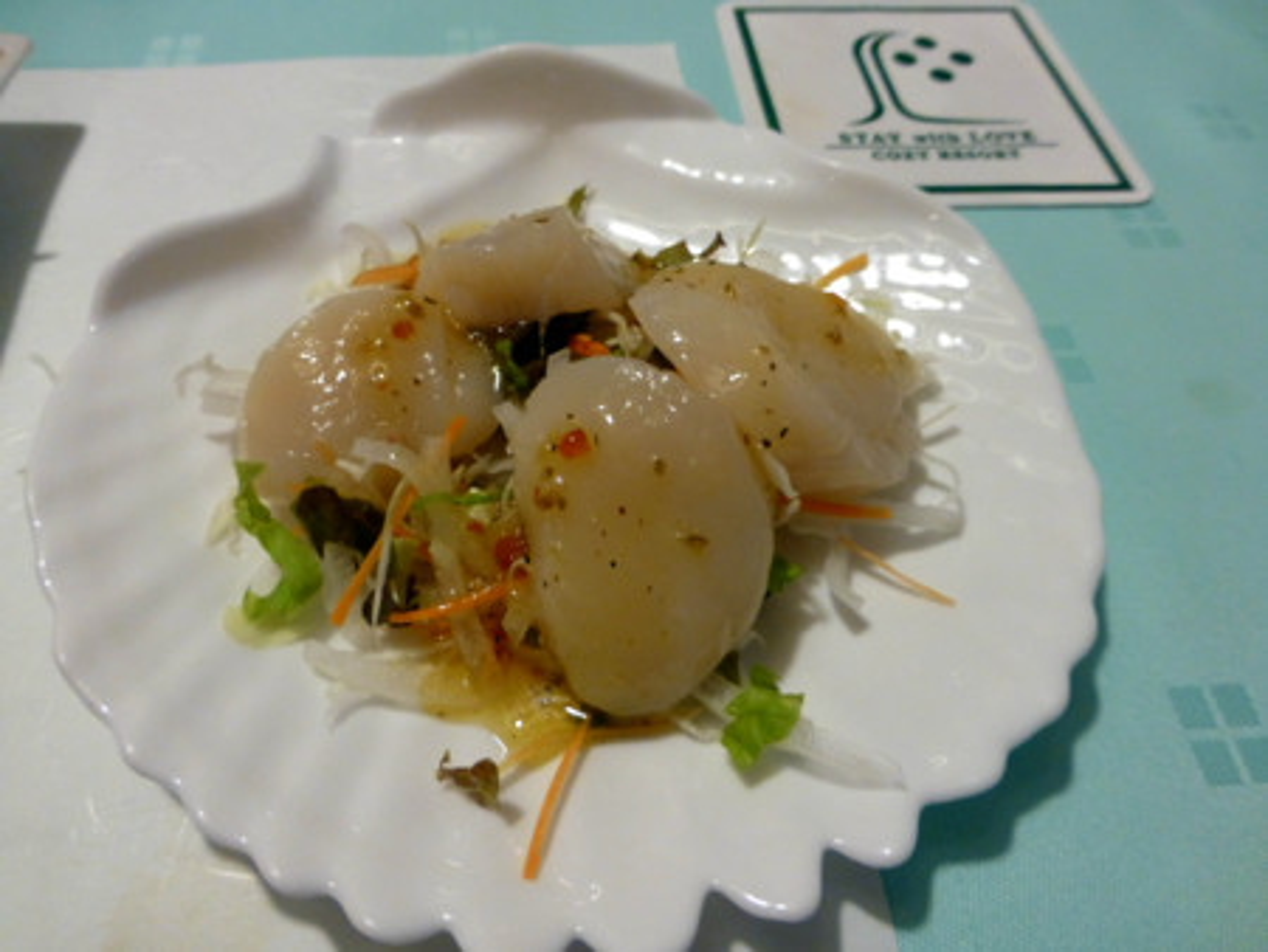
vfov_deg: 56.9
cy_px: 476
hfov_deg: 71.6
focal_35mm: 24
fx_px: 880
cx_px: 634
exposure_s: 1/15
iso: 400
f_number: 3.3
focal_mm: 4.3
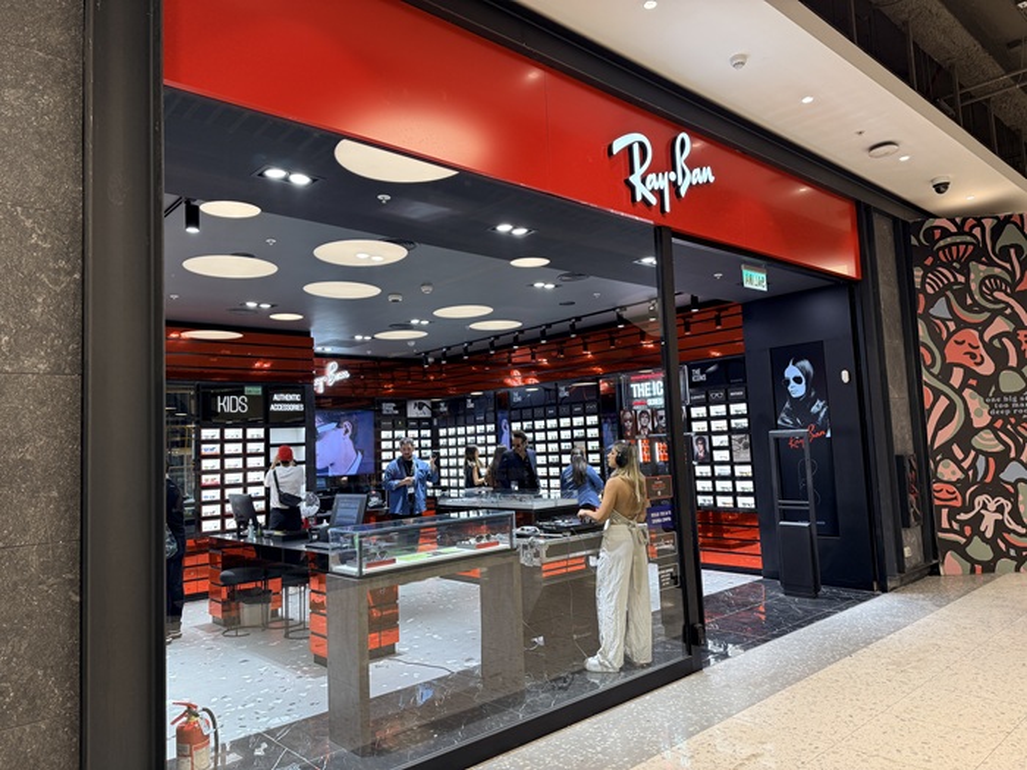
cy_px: 385
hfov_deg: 71.6
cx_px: 514
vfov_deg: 56.8
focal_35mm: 24
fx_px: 712
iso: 125
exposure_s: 1/100
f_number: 1.78
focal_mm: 6.76
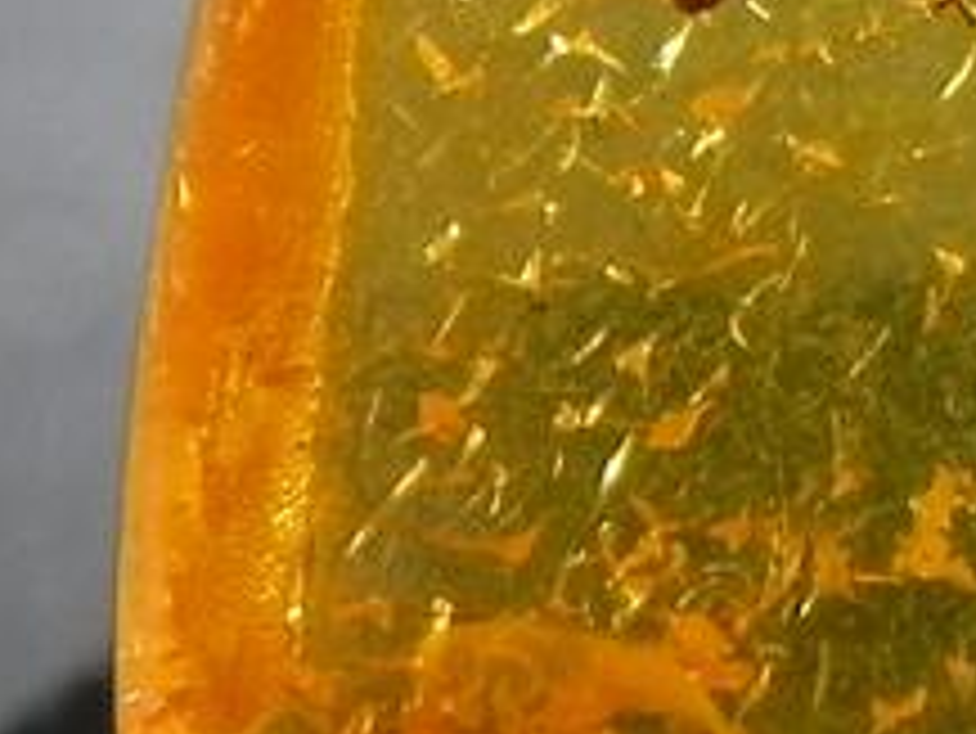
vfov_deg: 3.0
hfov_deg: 4.0
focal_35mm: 489
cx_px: 1399
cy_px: -239
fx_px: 13795
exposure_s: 1/38.7
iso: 160
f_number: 4
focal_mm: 15.1
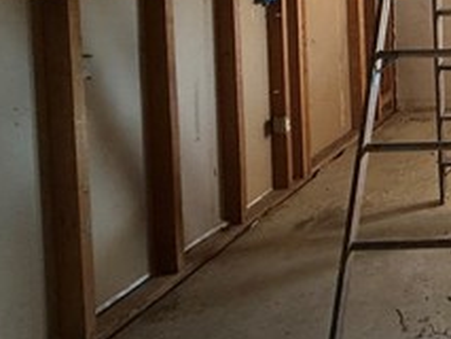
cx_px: 620
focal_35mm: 42
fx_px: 548
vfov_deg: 30.8
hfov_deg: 31.4
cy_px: -30
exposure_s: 1/42
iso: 500
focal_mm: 2.22
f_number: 2.2
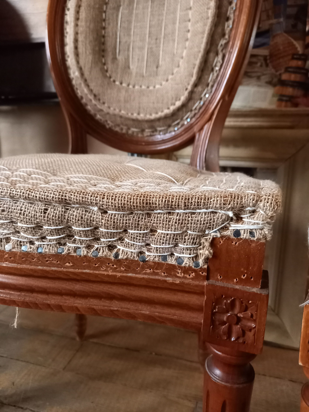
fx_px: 298
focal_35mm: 25
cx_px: 154
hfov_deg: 54.9
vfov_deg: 69.4
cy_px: 206
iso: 1600
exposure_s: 1/20
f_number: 1.8
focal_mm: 4.65
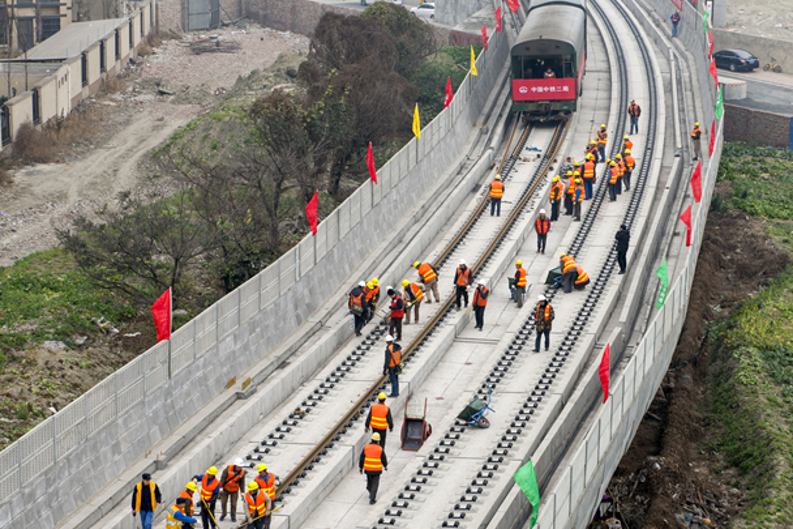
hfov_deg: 20.4
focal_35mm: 100
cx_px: 387
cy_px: 286
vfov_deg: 13.7
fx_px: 2202
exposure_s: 1/160
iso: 200
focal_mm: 62
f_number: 6.3
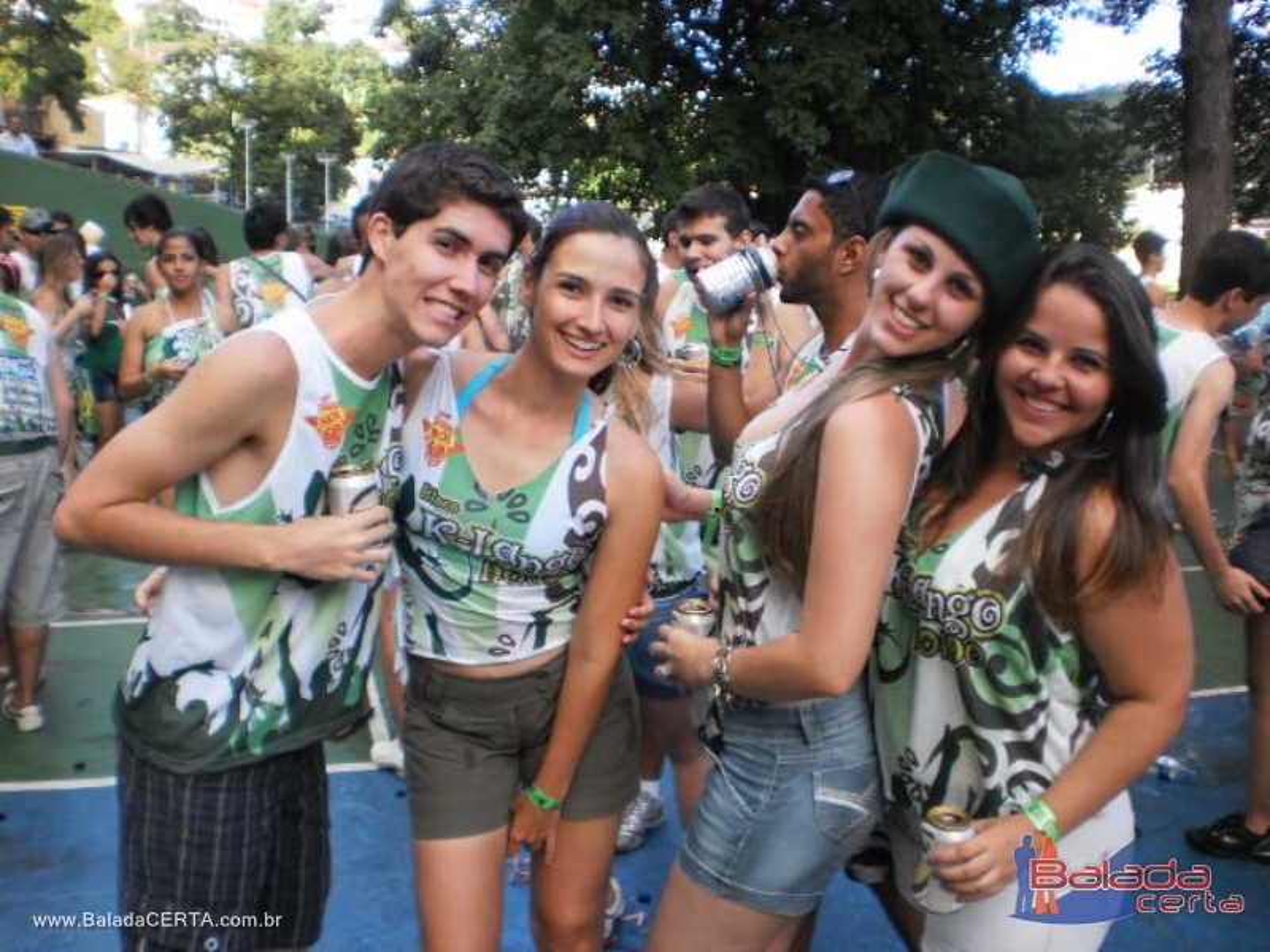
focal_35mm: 36
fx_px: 1321
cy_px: 476
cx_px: 635
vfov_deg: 39.7
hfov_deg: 51.4
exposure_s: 1/160
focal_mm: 6.3
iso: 100
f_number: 3.1
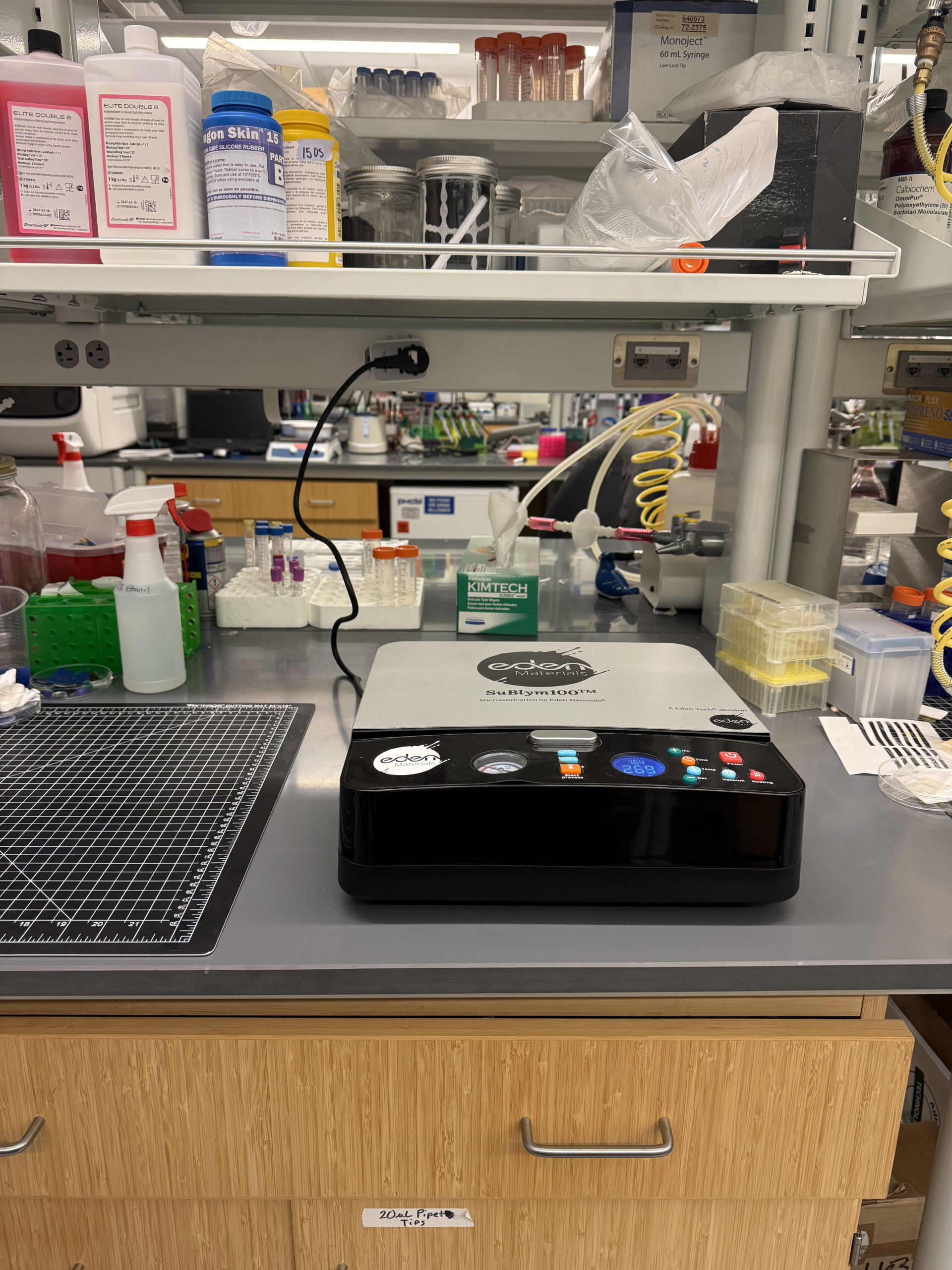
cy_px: 635
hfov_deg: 56.8
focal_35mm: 24
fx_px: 880
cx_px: 476
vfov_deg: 71.6
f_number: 1.78
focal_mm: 6.76
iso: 200
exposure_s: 1/120
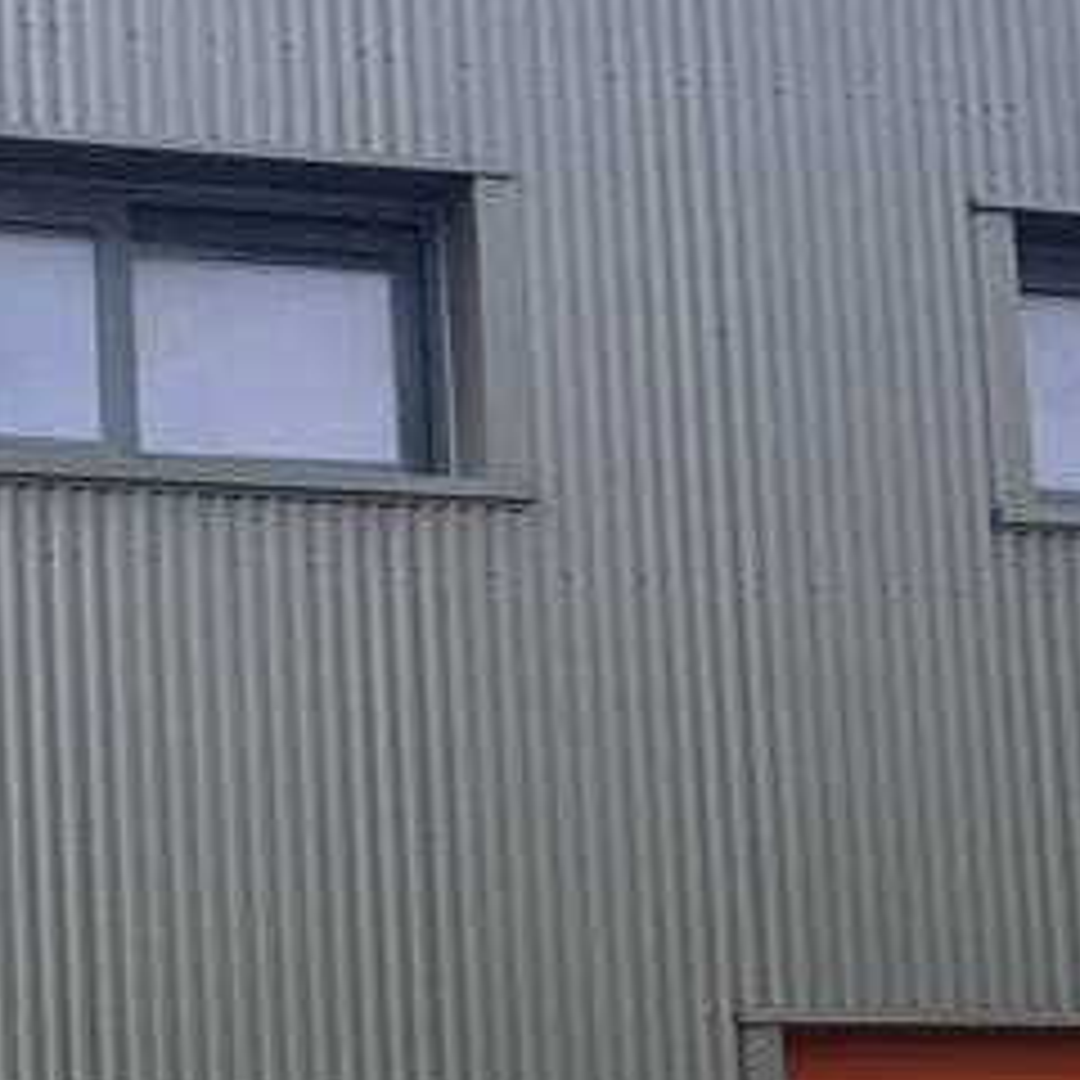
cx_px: -18
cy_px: 1287
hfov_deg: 18.4
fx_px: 3247
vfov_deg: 18.0
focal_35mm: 92
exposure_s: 1/957
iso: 50
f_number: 1.5
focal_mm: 5.7
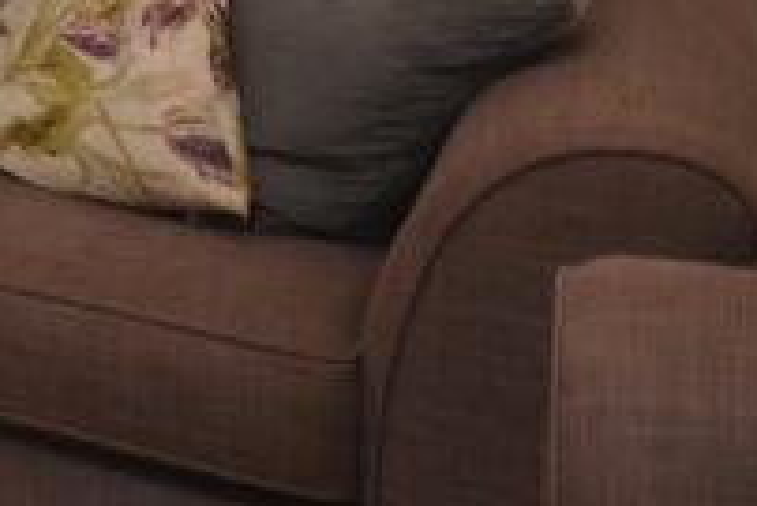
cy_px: -463
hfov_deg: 14.4
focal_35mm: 76
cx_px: -1143
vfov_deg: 15.1
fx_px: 1599
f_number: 4
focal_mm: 10
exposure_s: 1/60
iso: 560
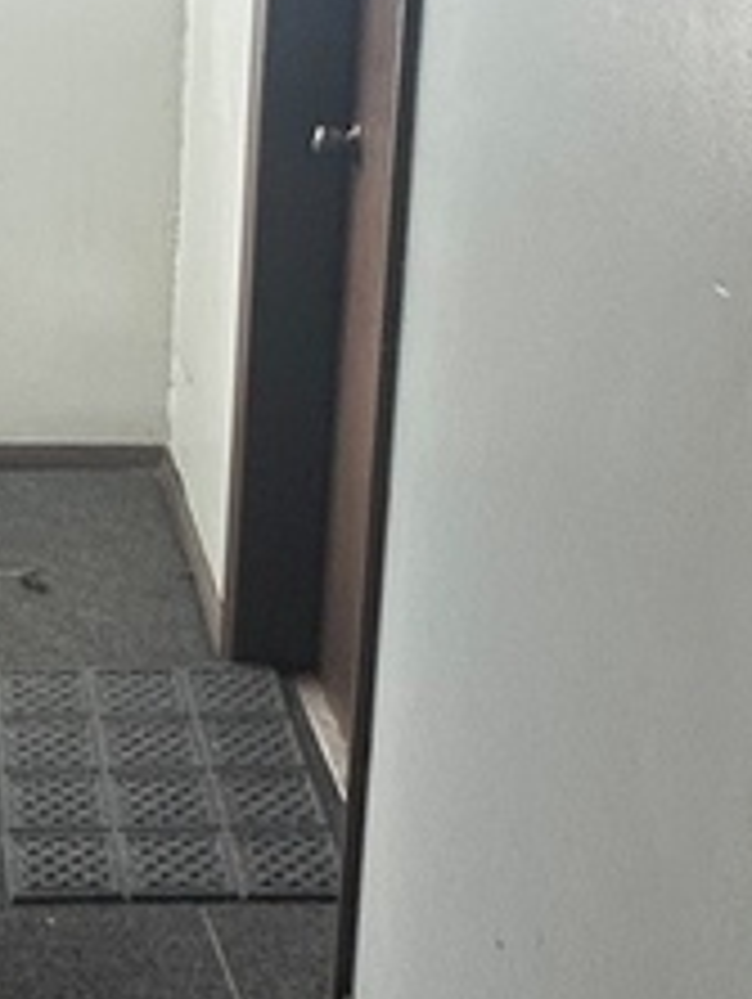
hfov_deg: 20.8
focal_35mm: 68
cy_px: 99
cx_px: -36
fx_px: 1966
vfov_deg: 27.5
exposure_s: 1/120
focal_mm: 2.22
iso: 80
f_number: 2.2
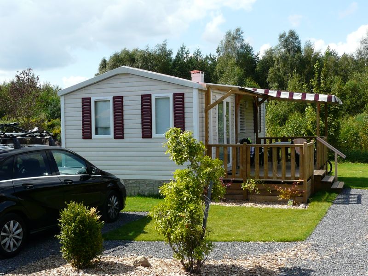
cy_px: 138
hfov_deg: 42.1
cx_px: 184
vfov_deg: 32.2
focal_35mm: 45
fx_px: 478
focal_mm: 4.6
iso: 100
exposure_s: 1/250
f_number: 5.6
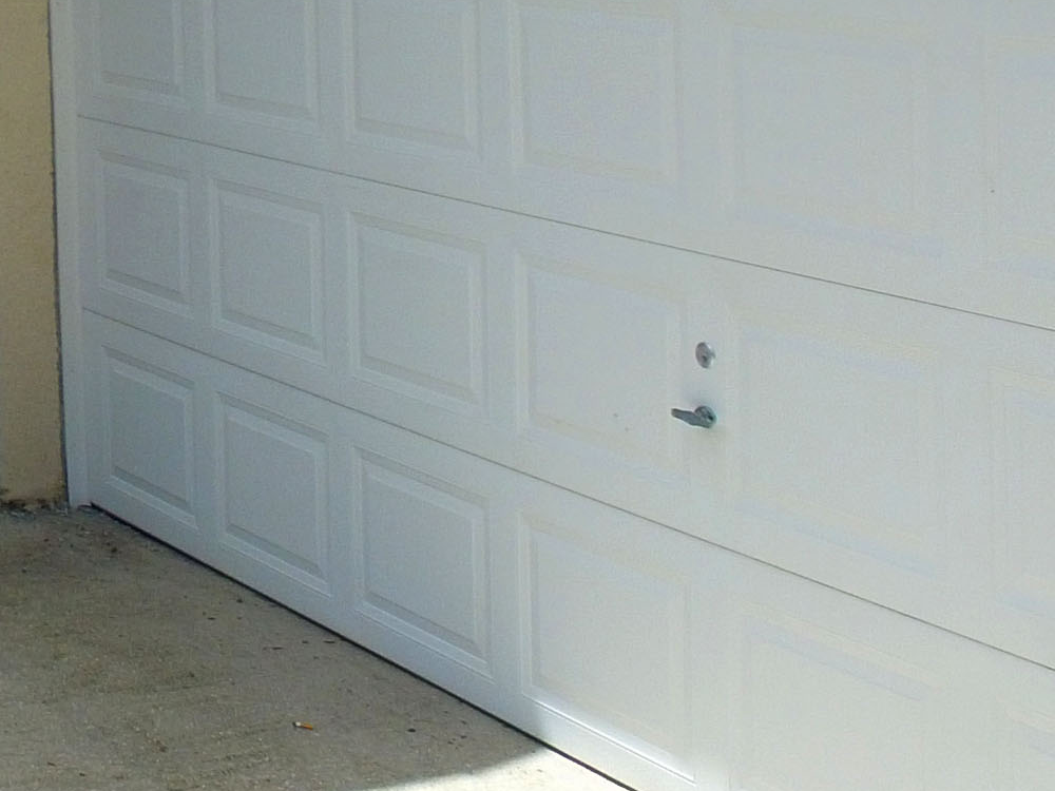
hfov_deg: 22.2
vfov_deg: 17.5
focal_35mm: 80
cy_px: -179
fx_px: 2438
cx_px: -279
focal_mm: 3.61
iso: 100
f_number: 2.8
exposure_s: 1/629
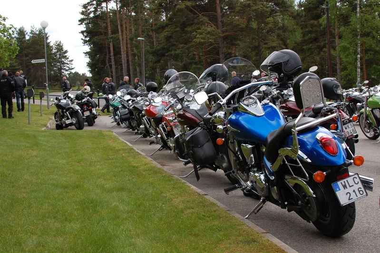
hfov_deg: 37.9
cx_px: 190
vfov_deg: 25.7
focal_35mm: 52
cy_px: 126
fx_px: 554
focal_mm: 35
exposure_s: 1/200
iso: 200
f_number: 7.1
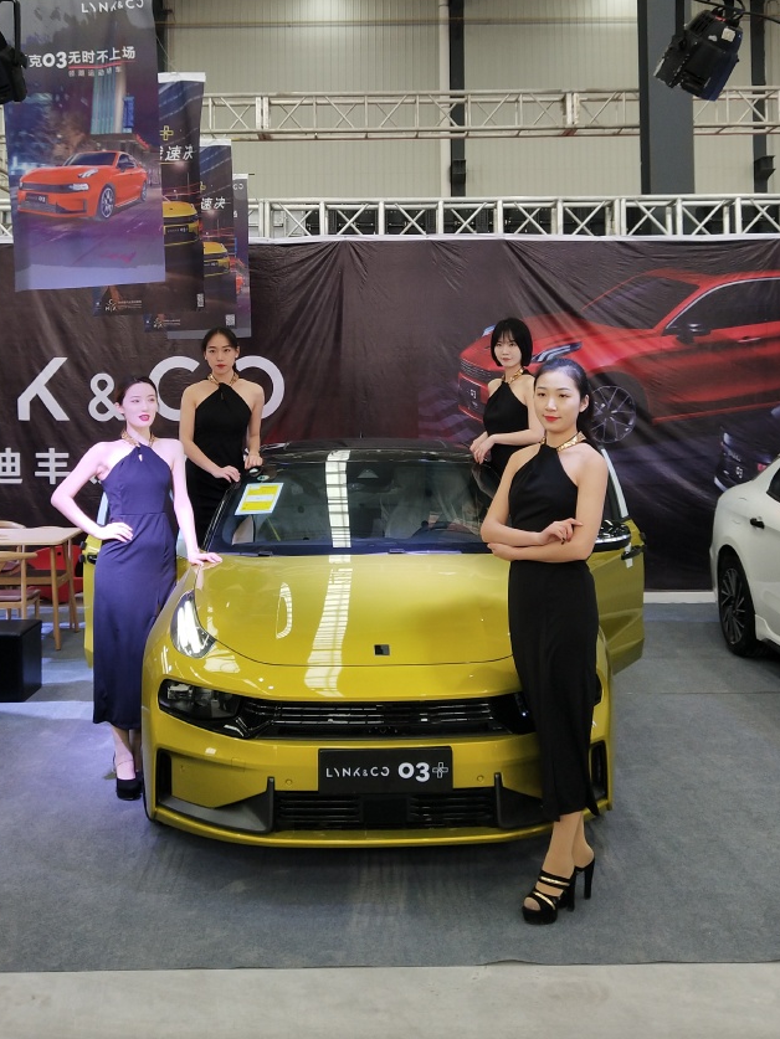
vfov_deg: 43.3
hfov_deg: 33.6
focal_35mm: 43
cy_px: 354
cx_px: 361
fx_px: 1292
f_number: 1.8
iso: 168
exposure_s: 1/100
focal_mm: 3.95
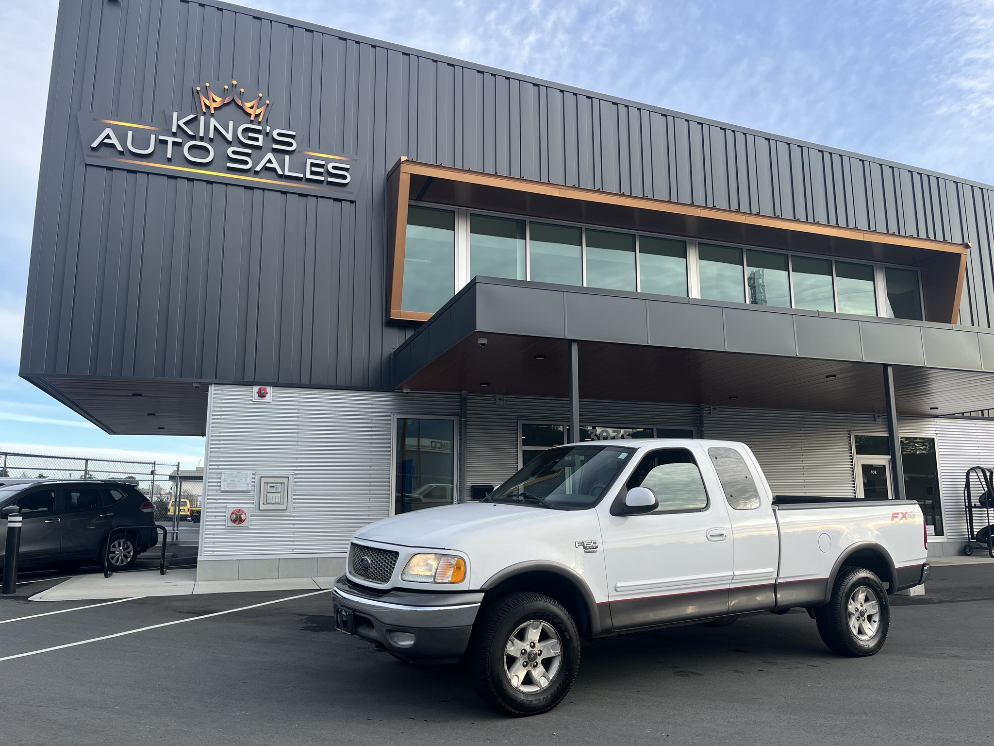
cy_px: 373
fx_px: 747
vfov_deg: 53.1
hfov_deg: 67.3
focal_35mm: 26
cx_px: 497
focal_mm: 5.1
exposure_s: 1/878
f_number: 1.6
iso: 50
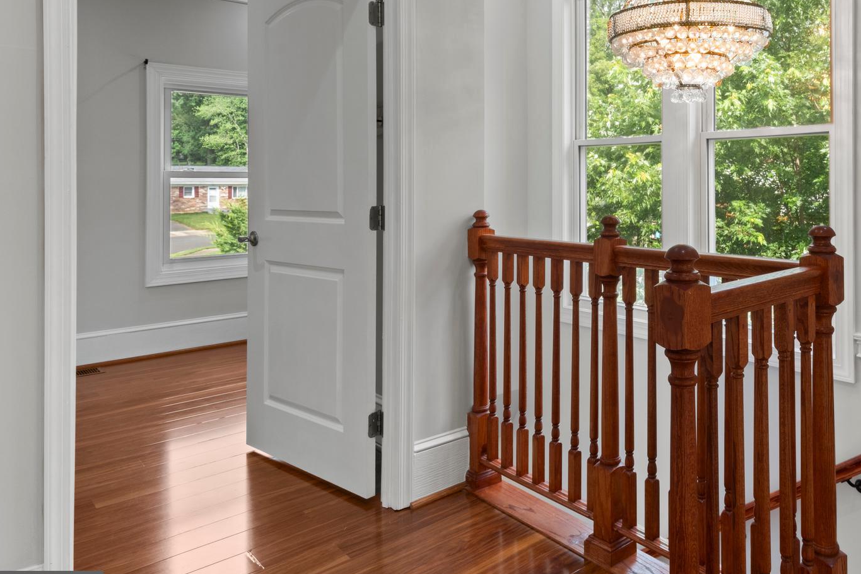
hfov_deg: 64.6
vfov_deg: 47.1
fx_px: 646
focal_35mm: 27
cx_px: 609
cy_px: 186
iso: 250
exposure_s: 1/3
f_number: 11
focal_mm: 12
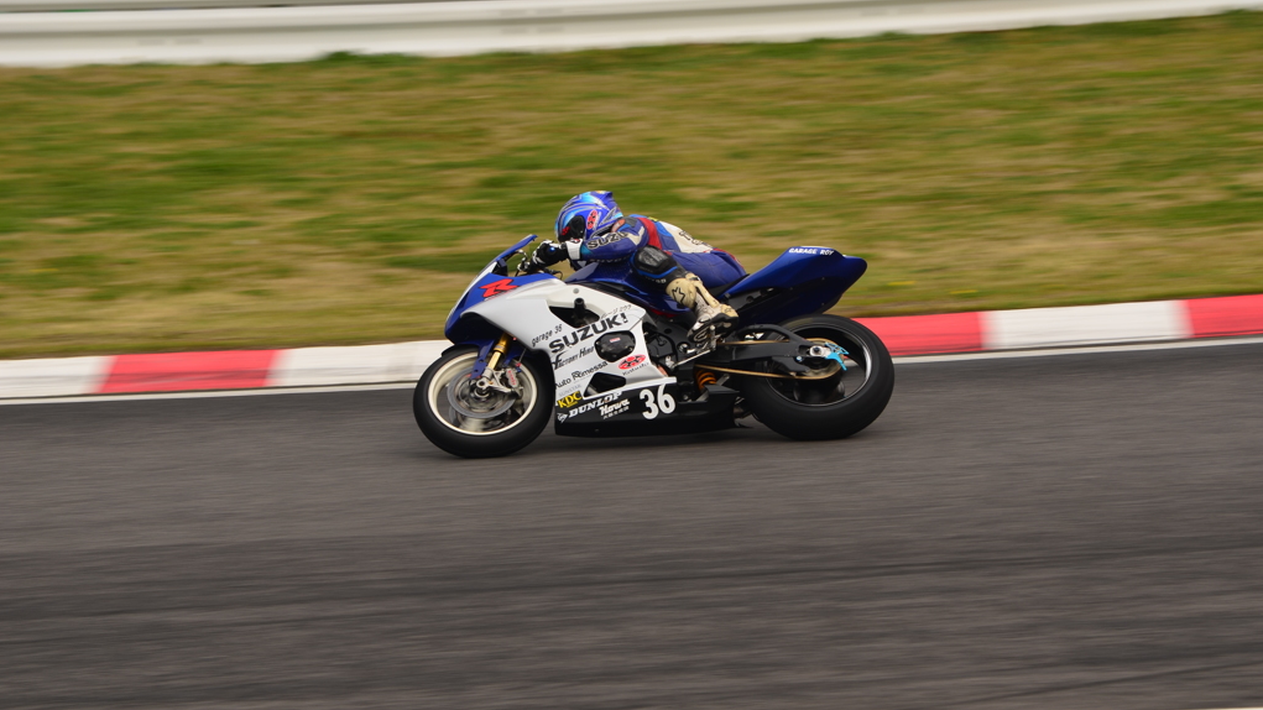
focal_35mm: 346
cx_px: 632
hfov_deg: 6.2
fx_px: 11586
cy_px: 412
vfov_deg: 3.5
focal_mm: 220
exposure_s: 1/250
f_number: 9
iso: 100
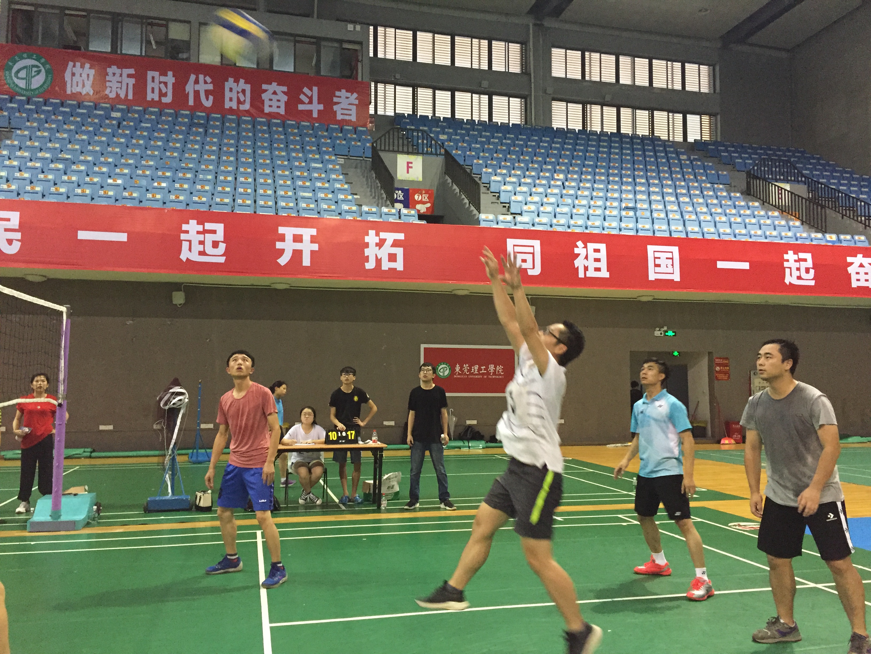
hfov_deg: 61.7
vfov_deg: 48.2
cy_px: 327
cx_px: 436
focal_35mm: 29
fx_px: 730
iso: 250
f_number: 2.2
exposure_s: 1/25
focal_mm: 4.15
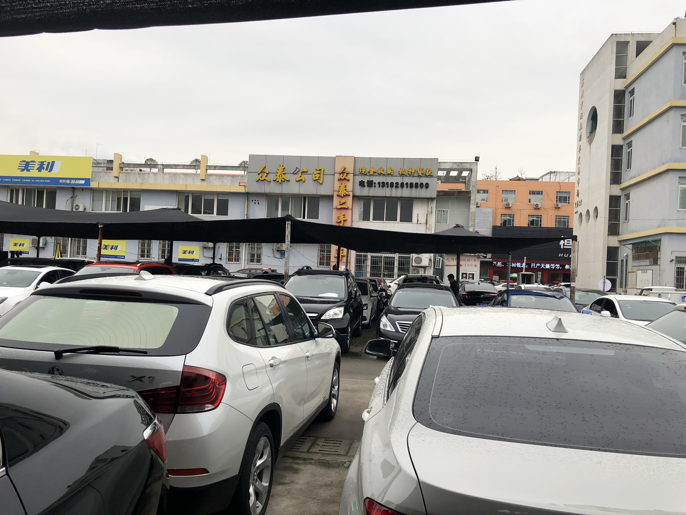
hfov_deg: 63.4
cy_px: 258
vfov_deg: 49.7
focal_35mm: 28
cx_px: 343
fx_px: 555
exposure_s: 1/585
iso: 20
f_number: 1.8
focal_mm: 3.99
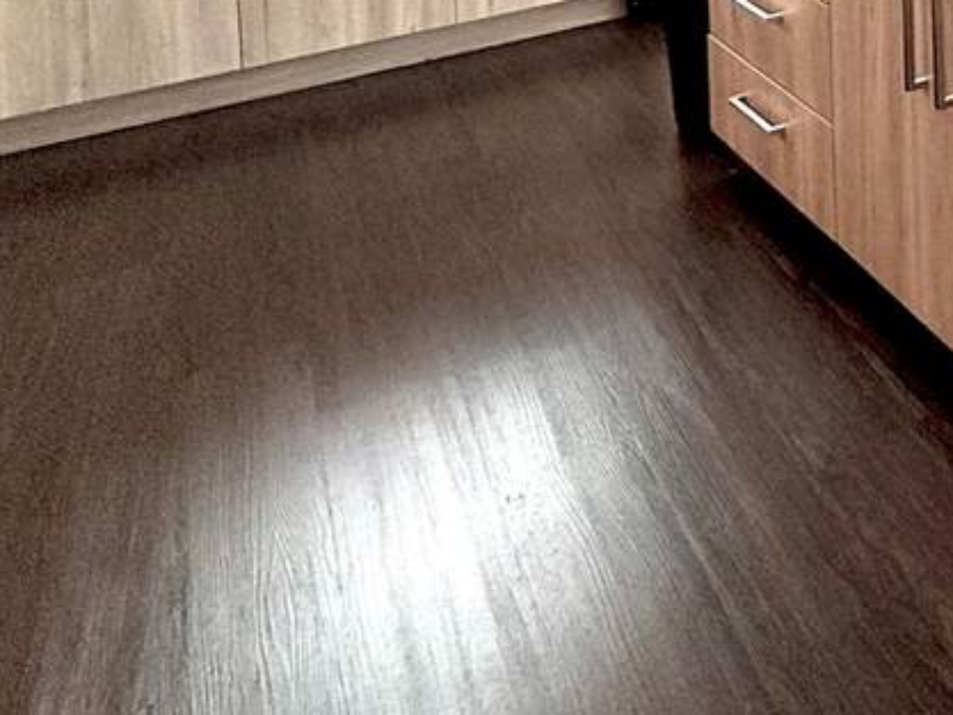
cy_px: -343
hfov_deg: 34.7
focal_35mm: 43
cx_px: 1150
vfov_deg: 25.6
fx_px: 1184
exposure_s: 1/120
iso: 50
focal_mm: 2.22
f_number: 2.2
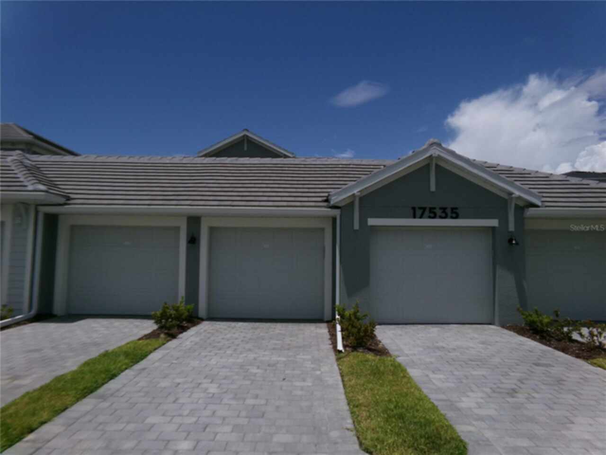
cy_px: 228
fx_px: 420
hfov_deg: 71.6
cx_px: 303
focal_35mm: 24
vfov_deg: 56.8
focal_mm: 4.3
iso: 100
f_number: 3.7
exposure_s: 1/1500
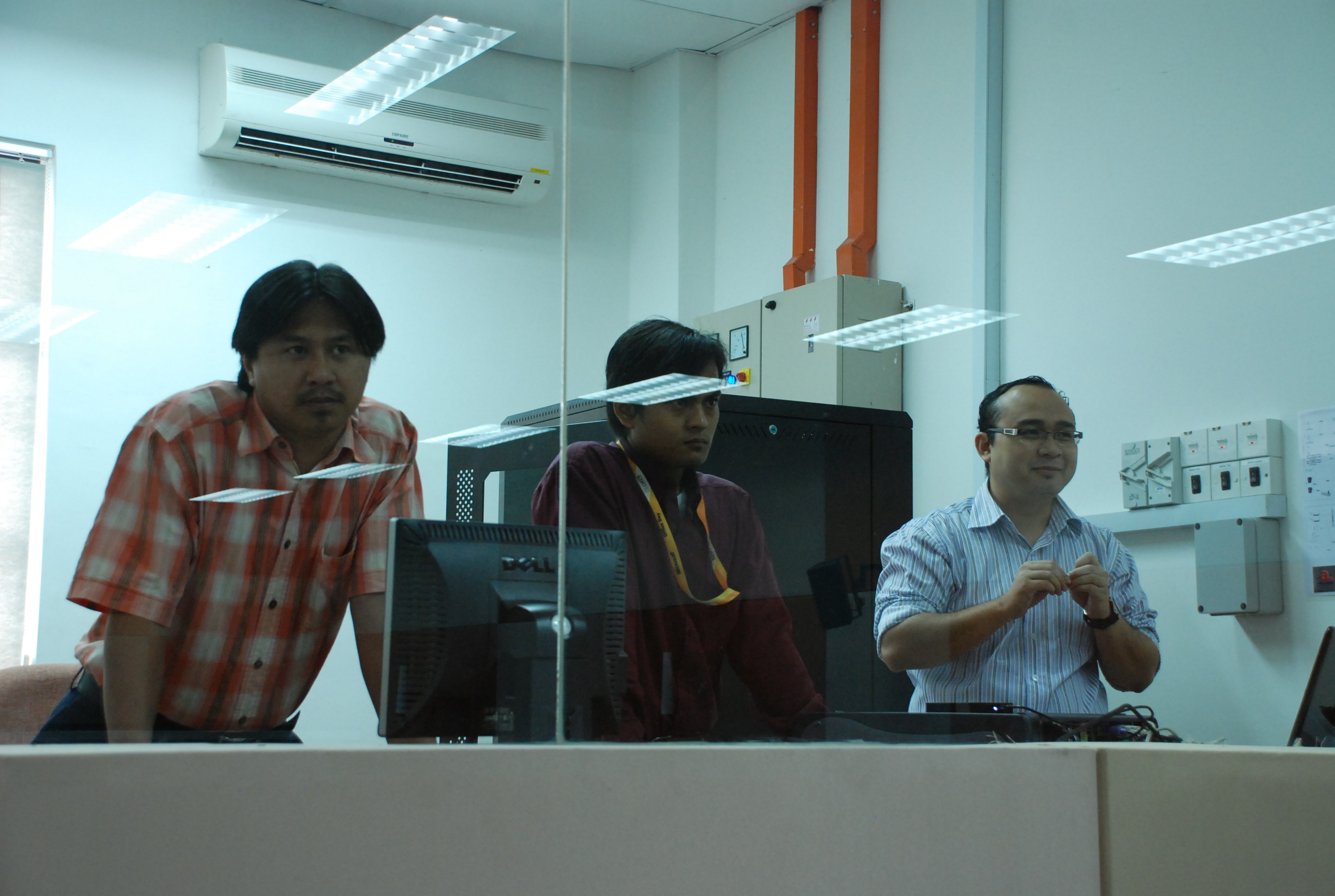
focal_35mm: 57
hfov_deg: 35.0
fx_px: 2118
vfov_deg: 23.9
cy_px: 448
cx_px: 668
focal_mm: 38
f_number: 4.5
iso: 1000
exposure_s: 1/40
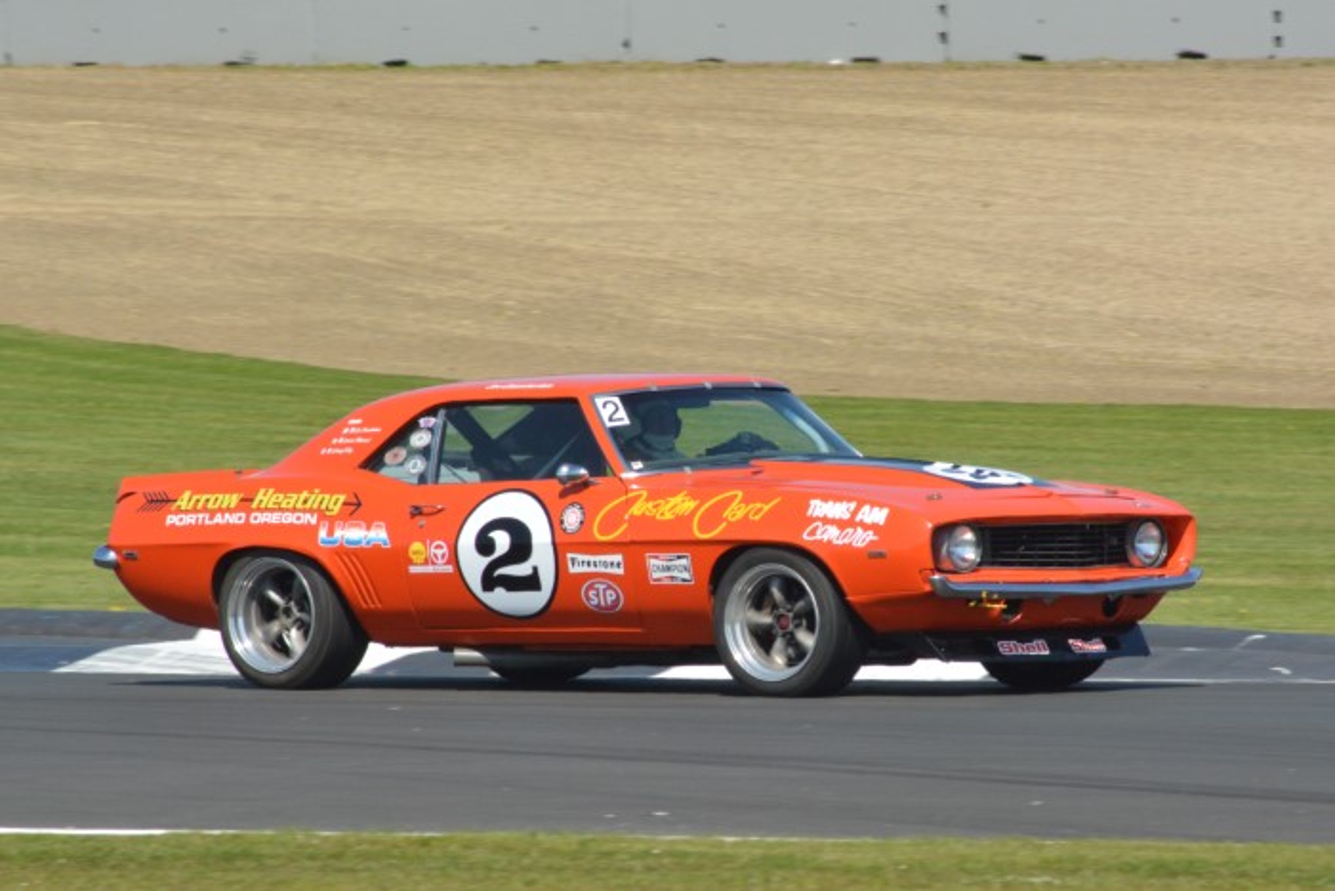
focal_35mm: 450
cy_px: 446
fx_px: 16690
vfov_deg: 3.1
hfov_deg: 4.6
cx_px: 668
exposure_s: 1/500
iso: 640
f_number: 18
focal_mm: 300
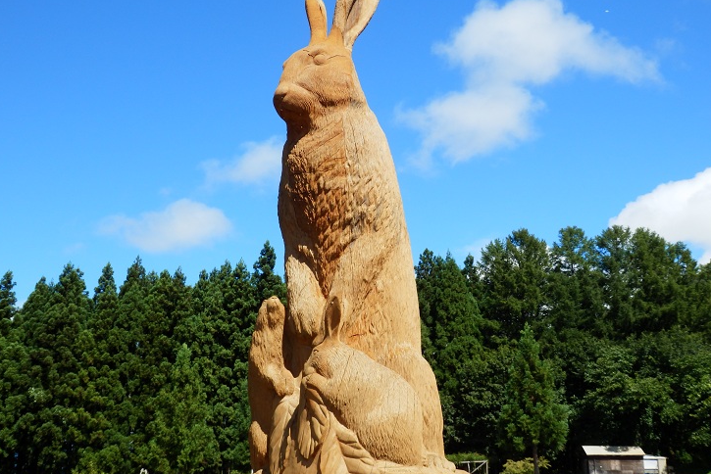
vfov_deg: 31.2
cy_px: 241
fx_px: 850
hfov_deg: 45.4
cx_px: 355
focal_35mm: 43
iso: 80
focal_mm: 7.3
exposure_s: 1/640
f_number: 3.7
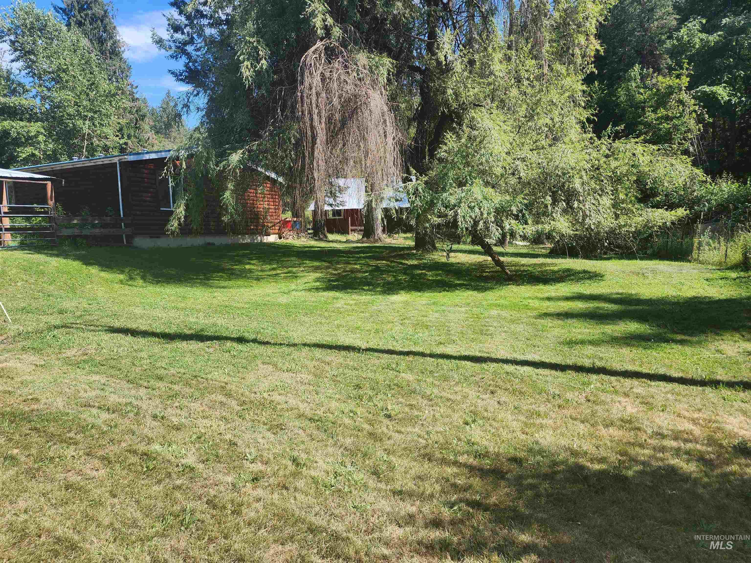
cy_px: 282
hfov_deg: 73.9
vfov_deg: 58.9
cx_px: 376
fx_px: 499
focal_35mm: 23
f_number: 1.8
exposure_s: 1/430
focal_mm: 6.4
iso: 12
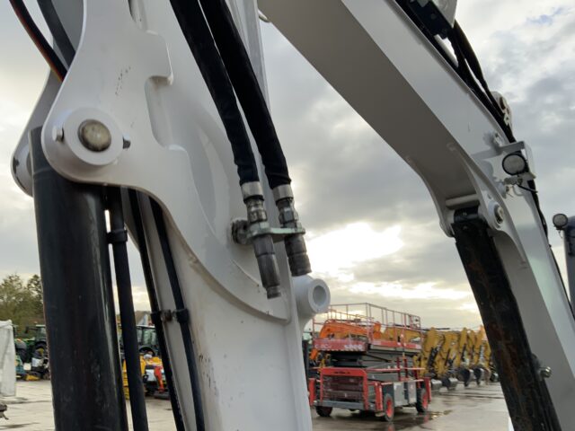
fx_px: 482
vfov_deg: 48.2
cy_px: 216
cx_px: 288
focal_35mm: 29
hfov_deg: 61.7
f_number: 1.8
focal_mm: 3
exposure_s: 1/196
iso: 16
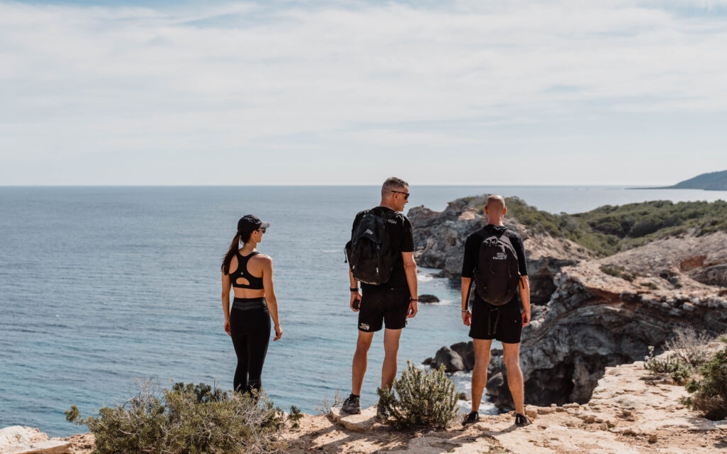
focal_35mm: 47
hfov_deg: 42.7
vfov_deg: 27.4
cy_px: 222
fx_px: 931
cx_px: 364
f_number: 5
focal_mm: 46
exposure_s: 1/8000
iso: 160
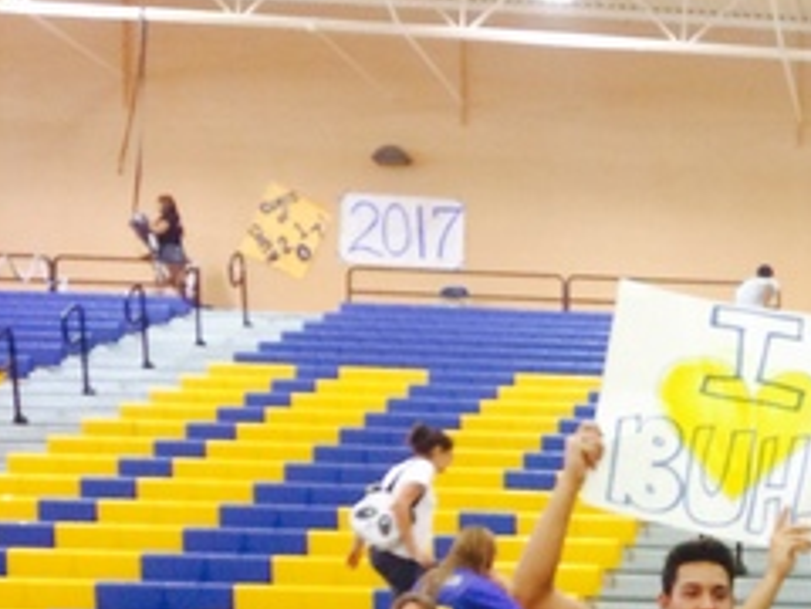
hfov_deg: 21.9
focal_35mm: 80
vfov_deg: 17.3
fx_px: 1874
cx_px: 1068
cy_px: 798
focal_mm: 4.12
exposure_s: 1/30
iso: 160
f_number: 2.2
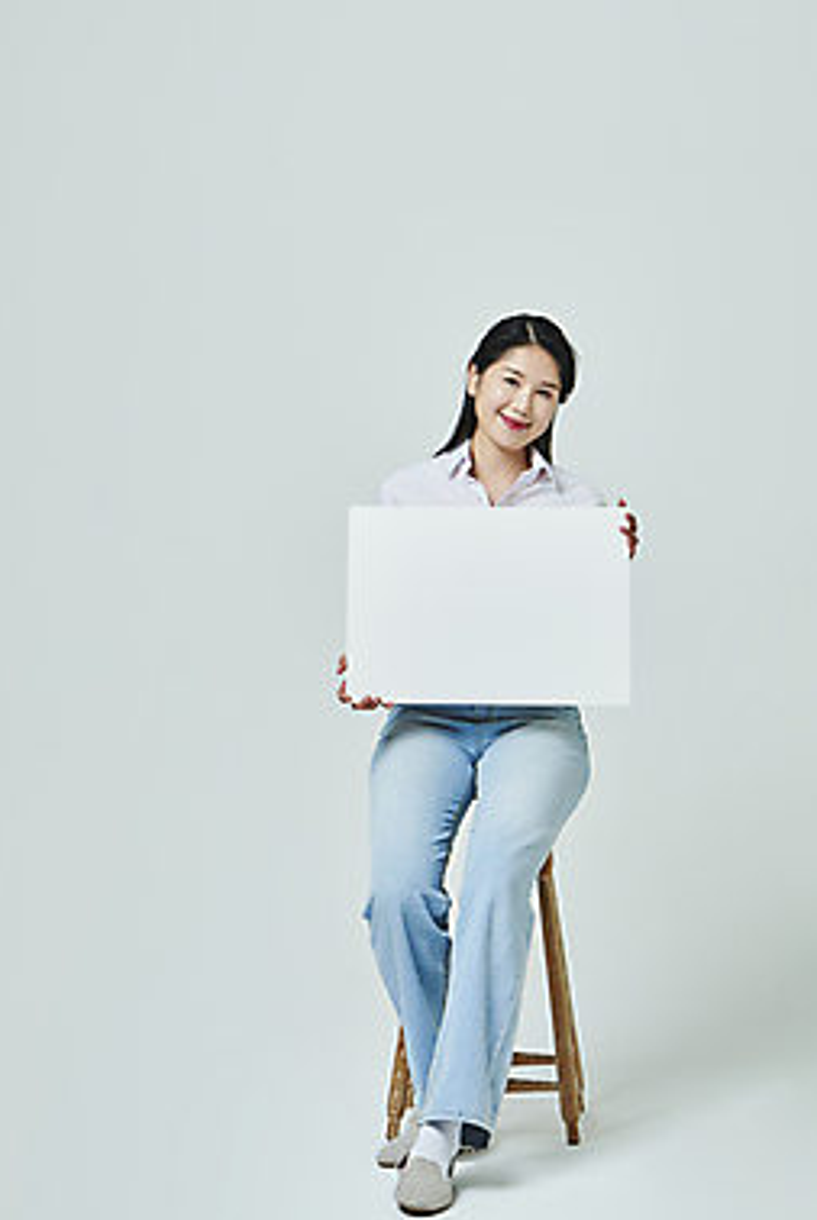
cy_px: 613
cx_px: 415
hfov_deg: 18.5
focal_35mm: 74
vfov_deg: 27.3
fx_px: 2512
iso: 100
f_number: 11
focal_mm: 70
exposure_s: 1/125
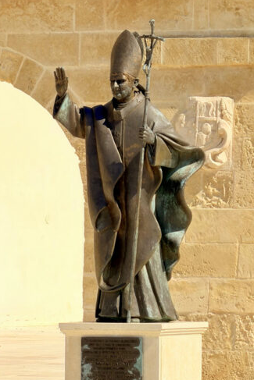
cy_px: 202
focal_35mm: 239
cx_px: 144
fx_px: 2527
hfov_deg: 5.8
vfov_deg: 8.6
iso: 20
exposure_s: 1/1116
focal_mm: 16.89
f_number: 2.8
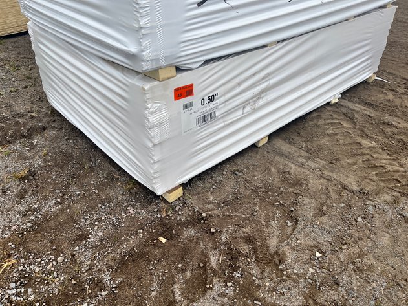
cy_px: 153
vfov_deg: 53.0
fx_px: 306
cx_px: 204
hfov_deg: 67.3
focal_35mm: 26
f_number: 1.6
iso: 50
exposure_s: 1/992
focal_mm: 5.1
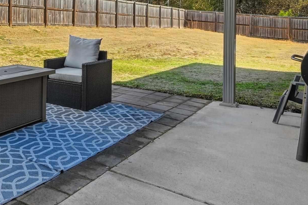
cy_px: 22
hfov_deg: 46.7
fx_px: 316
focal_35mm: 37
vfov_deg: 34.1
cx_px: 30
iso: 250
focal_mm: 10
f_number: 9
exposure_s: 1/1000
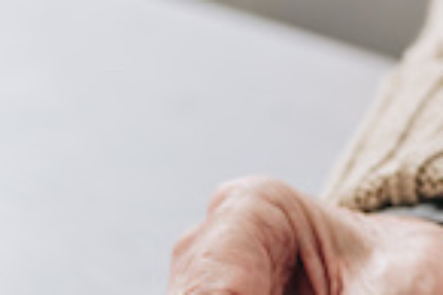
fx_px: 5162
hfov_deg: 4.9
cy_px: 398
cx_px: 573
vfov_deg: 3.3
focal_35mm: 420
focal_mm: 102
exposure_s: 1/200
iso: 100
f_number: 2.8
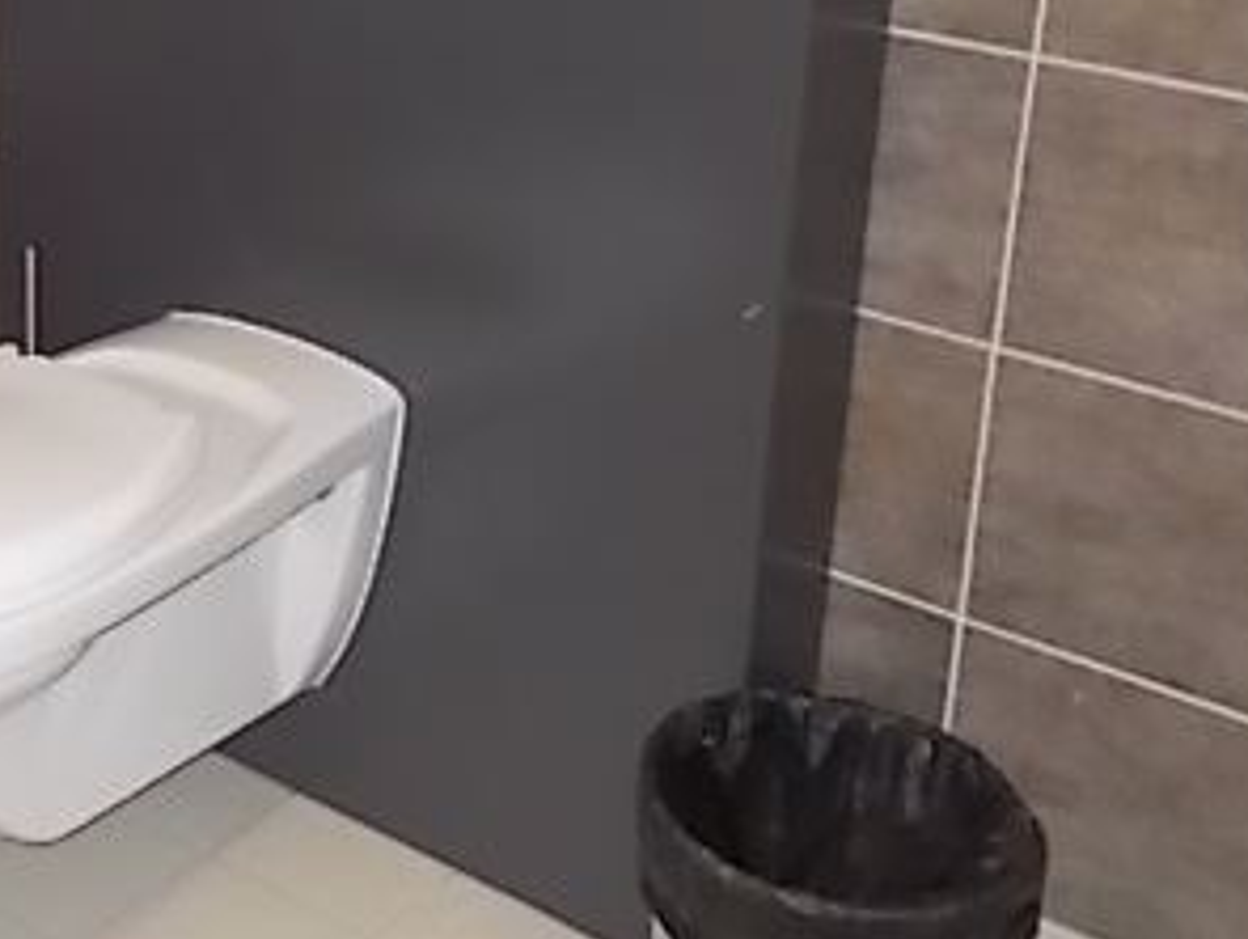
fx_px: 2346
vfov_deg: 22.2
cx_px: 161
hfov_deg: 28.8
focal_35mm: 65
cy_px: 131
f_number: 3.4
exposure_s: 1/25
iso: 200
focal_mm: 5.3
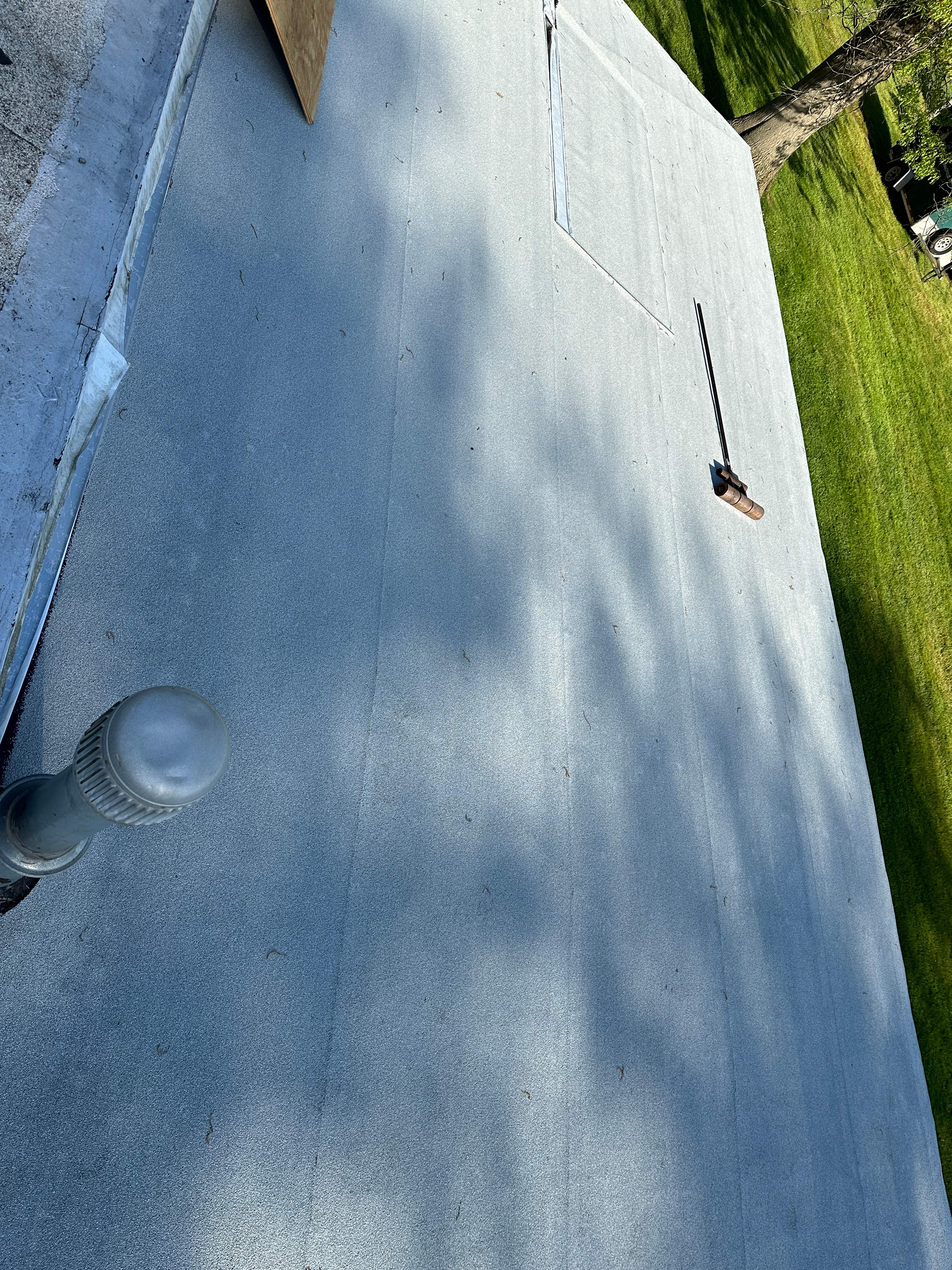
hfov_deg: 56.8
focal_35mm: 24
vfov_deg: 71.6
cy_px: 635
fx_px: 880
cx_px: 476
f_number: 1.78
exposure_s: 1/3155
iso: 80
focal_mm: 6.86
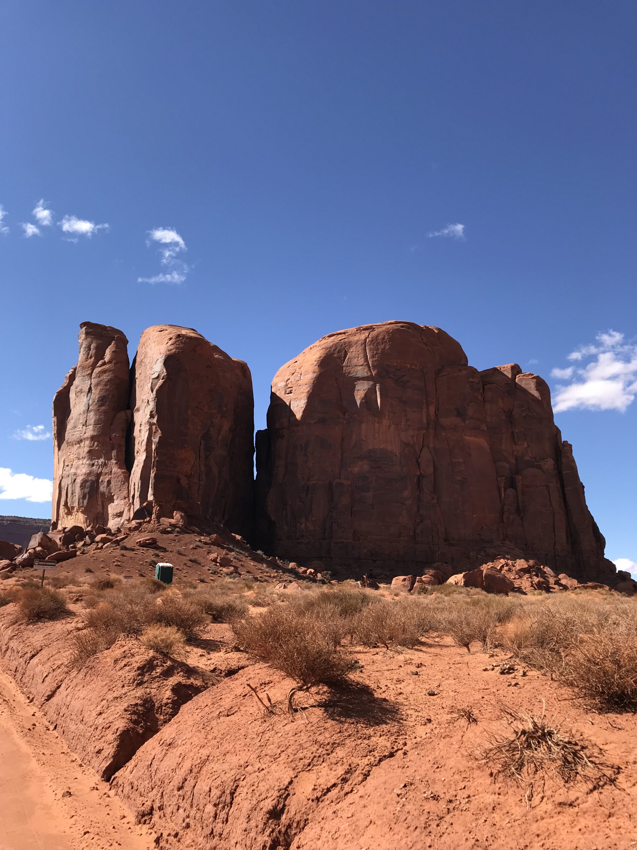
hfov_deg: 49.7
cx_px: 318
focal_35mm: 28
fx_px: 687
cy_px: 425
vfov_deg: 63.4
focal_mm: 3.99
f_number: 1.8
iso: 20
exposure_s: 1/1473
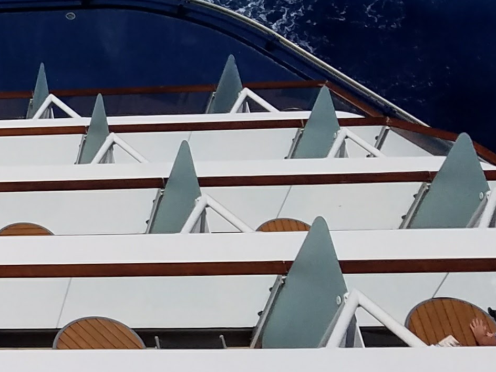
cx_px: -442
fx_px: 1590
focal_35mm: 111
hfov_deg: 15.0
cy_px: 163
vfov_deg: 13.3
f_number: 1.7
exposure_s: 1/12736
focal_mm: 4.2
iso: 50
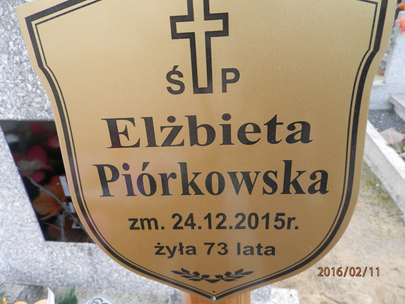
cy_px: 152
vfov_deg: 54.9
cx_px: 202
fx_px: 292
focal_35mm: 25
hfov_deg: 69.4
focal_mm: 4.5
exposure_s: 1/30
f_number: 3.1
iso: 100
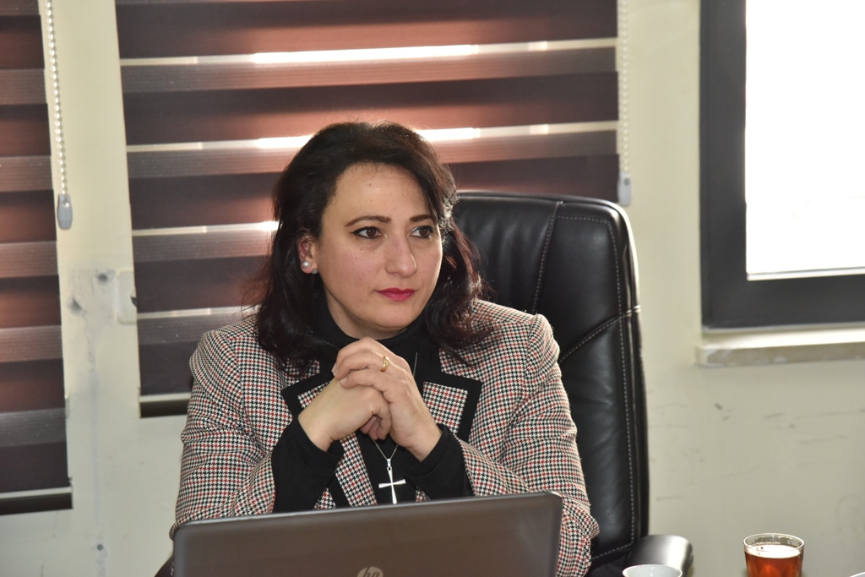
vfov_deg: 13.7
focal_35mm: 100
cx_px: 432
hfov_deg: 20.4
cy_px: 288
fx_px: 2403
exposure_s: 1/250
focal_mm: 100
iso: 2500
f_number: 7.1
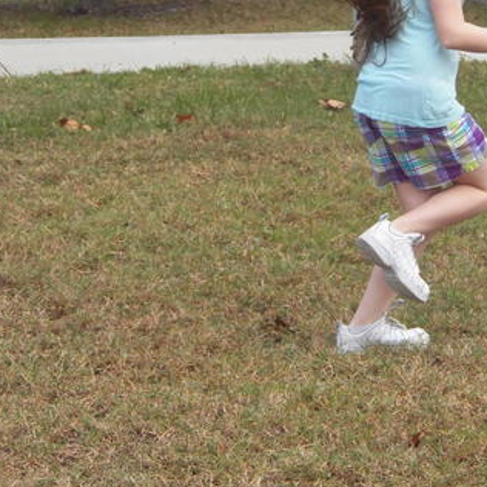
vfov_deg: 9.6
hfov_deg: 9.6
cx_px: 348
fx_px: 2881
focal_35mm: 181
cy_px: 62
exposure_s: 1/640
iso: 125
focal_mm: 17.1
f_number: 4
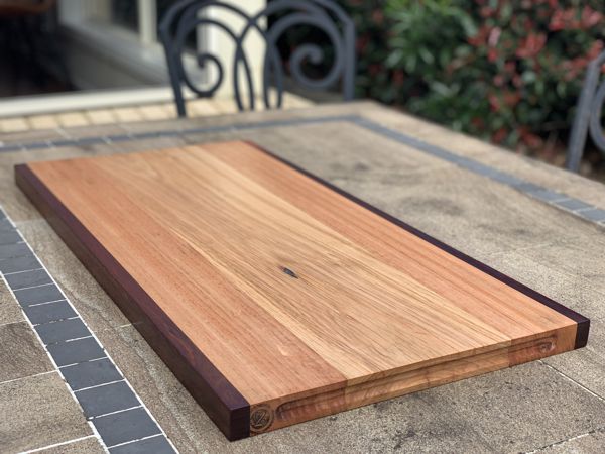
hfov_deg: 36.8
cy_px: 227
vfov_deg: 28.0
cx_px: 302
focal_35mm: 52
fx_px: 909
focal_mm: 6
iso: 16
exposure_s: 1/316
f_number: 2.4
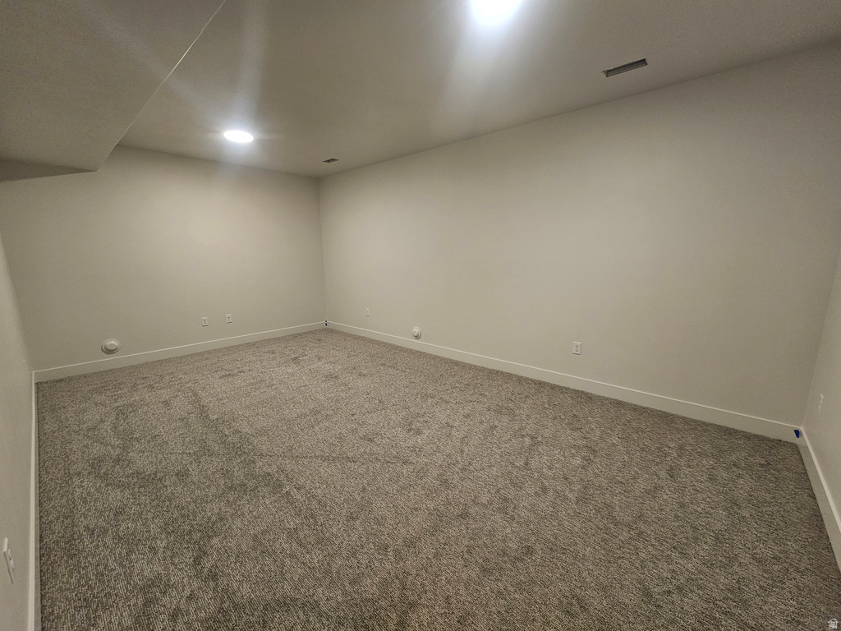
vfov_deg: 89.9
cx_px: 420
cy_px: 316
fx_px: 316
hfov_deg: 106.2
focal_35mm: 13
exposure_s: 1/60
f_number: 2.2
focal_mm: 2.2
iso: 160
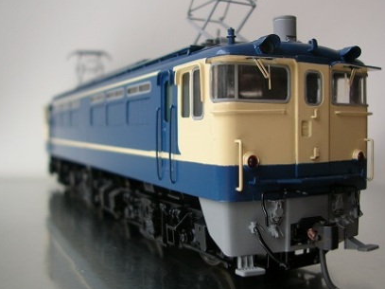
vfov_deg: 33.6
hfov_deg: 43.8
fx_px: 478
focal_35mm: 43
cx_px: 217
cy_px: 129
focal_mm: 5.8
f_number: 2.8
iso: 50
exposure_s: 1/53.5
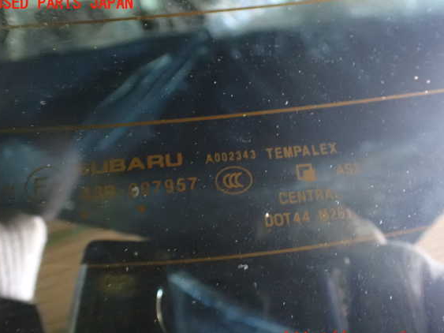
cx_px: 226
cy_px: 171
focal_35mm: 32
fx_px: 410
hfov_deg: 56.8
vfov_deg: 44.1
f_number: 2.3
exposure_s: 1/8
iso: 1600
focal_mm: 5.4
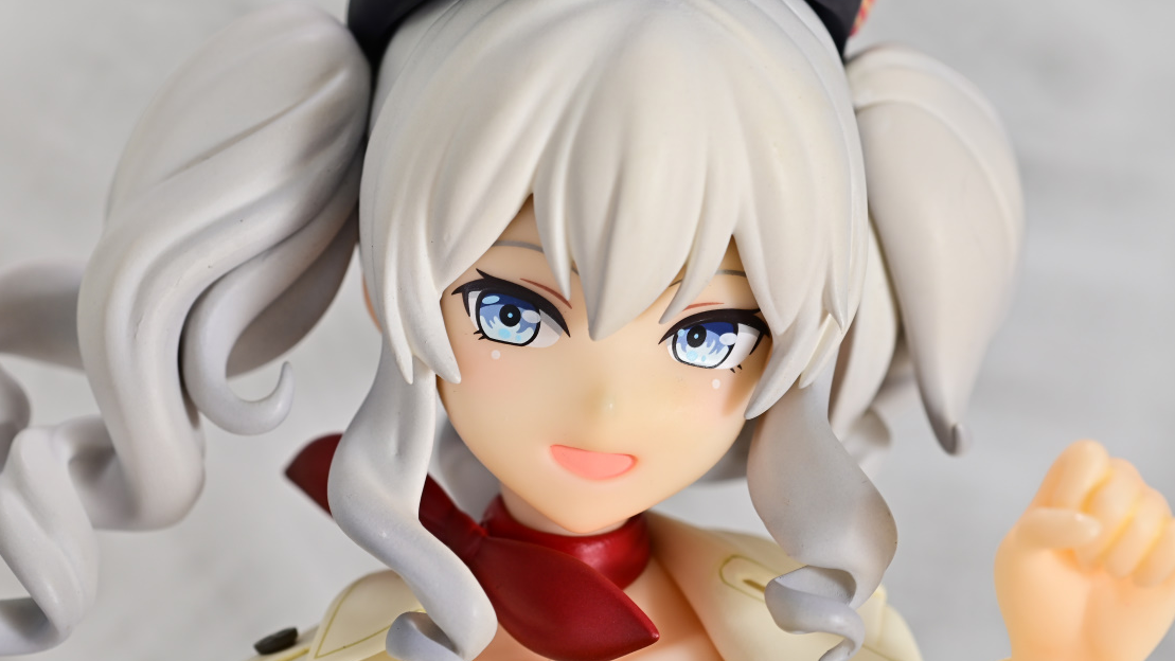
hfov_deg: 20.9
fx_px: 3178
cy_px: 302
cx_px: 555
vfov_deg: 11.9
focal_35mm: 102
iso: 100
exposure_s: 3
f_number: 13
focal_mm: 60
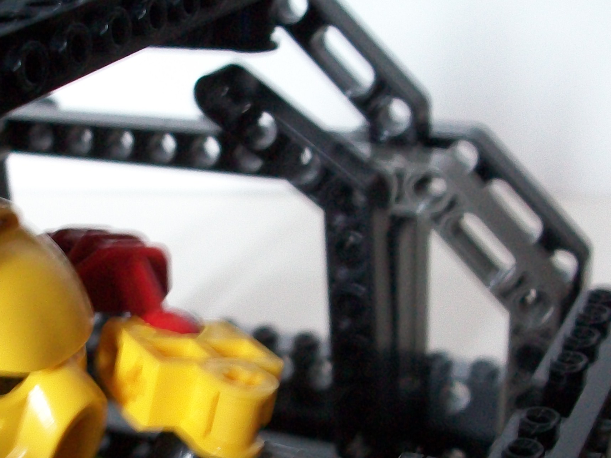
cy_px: 345
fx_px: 1218
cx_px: 202
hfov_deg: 28.0
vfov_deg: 21.1
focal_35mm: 69
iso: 160
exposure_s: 1/8
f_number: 2.8
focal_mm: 5.7
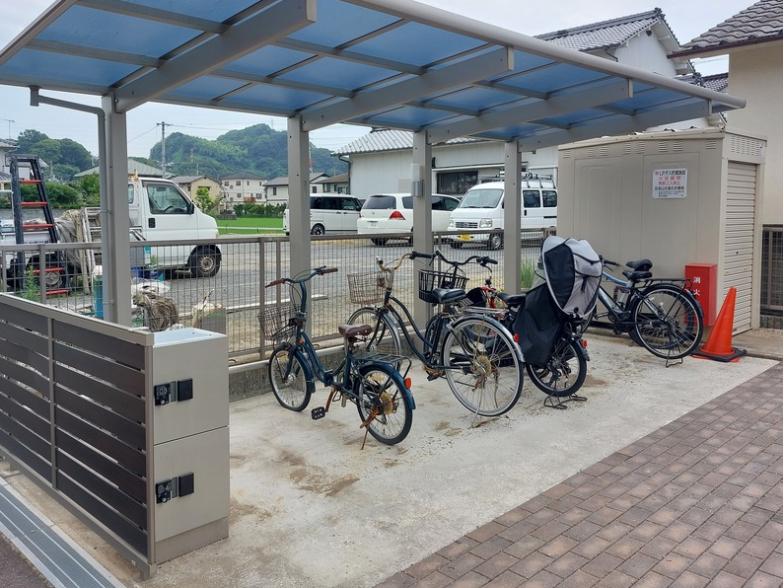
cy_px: 252
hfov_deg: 61.6
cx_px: 374
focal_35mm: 29
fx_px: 656
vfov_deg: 48.1
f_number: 1.8
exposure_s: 1/460
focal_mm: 5.23
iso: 25
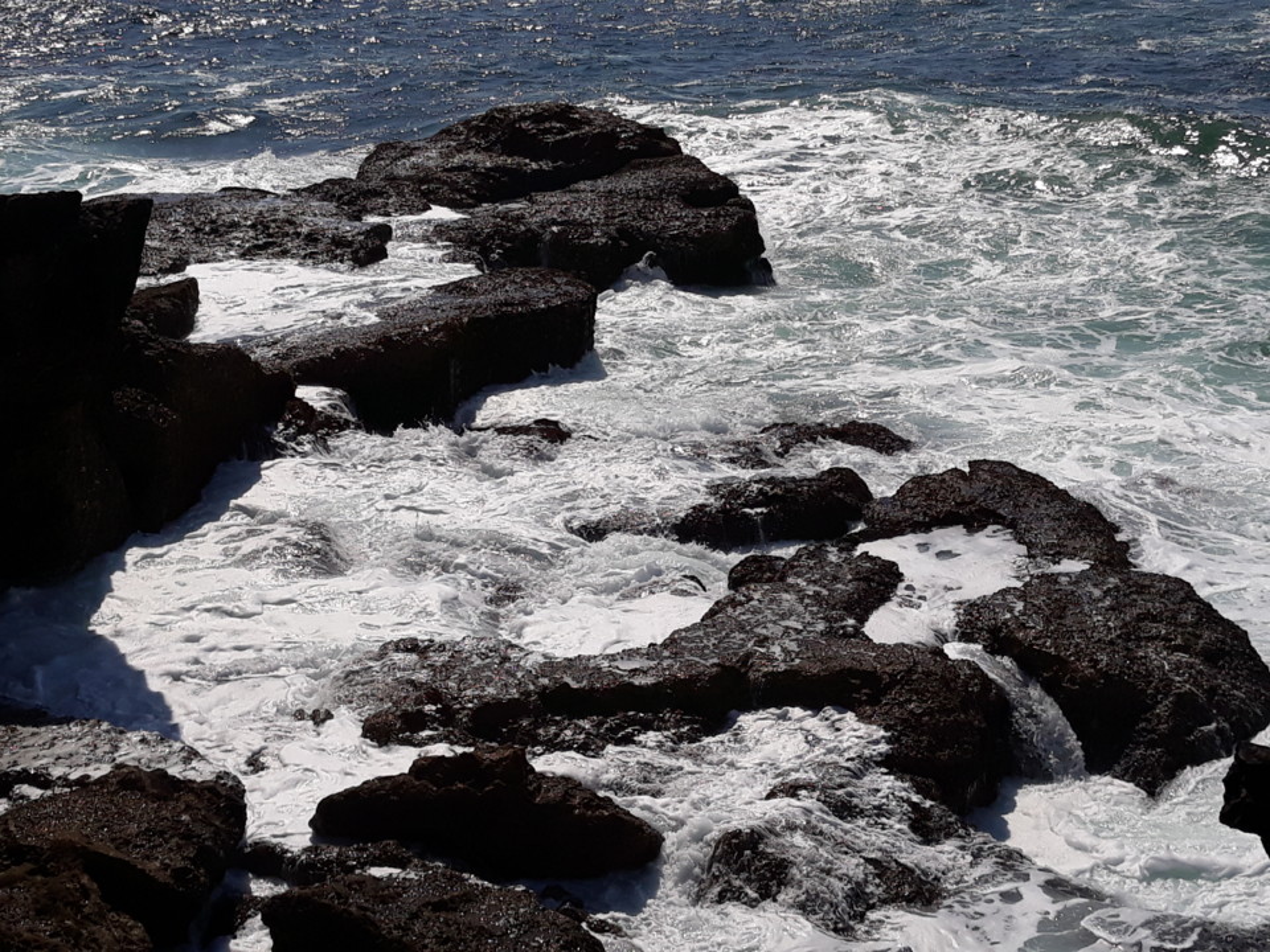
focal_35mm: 27
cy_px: 476
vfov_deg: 51.4
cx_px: 635
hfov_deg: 65.3
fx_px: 991
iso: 40
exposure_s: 1/7874
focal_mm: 3.71
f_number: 1.7
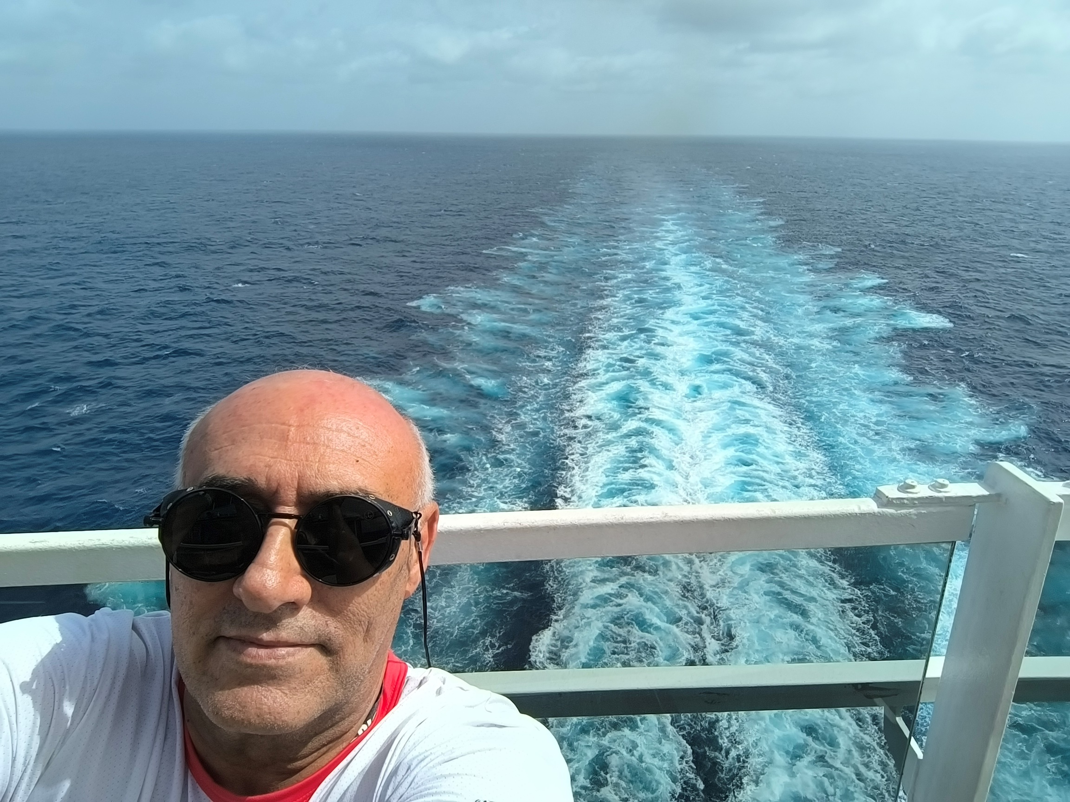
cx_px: 535
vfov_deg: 56.8
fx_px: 742
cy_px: 401
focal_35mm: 24
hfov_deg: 71.6
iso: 50
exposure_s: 1/3922
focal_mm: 3.26
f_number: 2.45
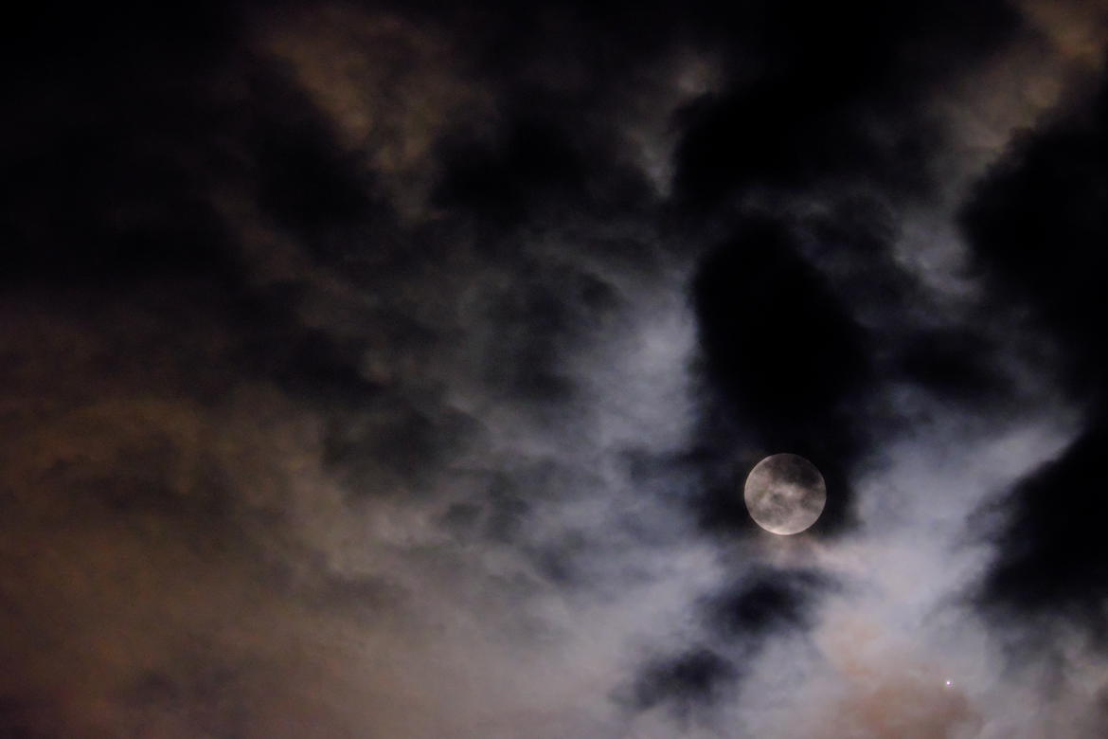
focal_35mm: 300
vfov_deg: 4.6
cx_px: 554
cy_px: 370
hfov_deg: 6.9
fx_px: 9233
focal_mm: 200
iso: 12800
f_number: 10
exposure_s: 1/6
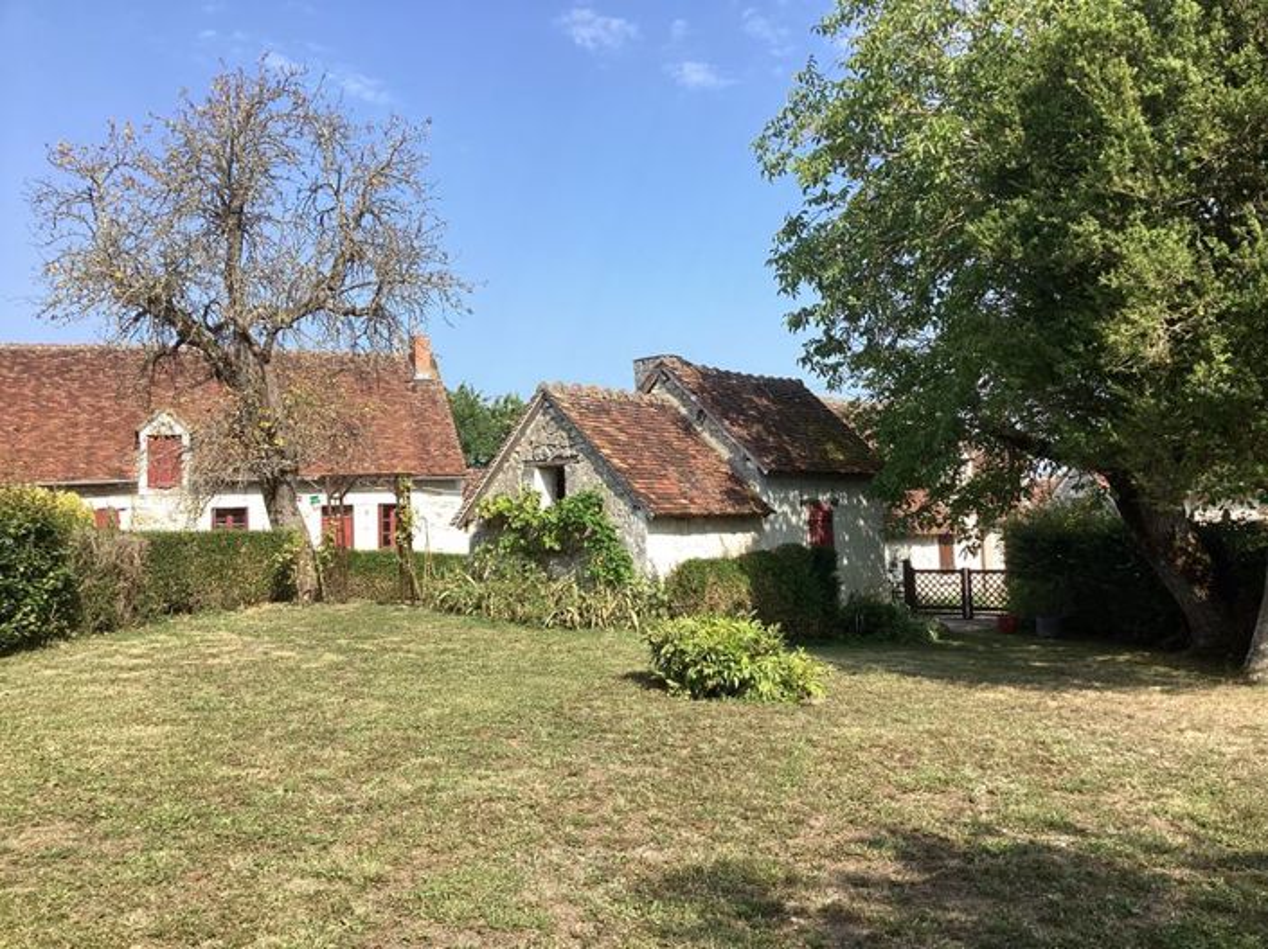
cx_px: 634
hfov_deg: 58.4
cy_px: 474
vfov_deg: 45.4
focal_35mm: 31
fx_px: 1135
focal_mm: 3.3
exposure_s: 1/595
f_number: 2.4
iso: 25
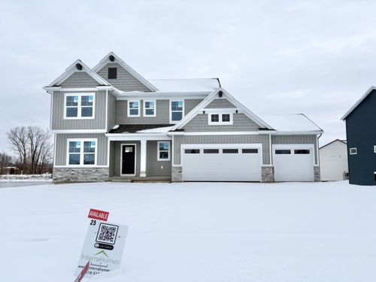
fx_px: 282
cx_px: 188
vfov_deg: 53.1
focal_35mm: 26
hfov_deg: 67.3
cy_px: 141
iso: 50
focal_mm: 5.96
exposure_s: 1/1587
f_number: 1.6
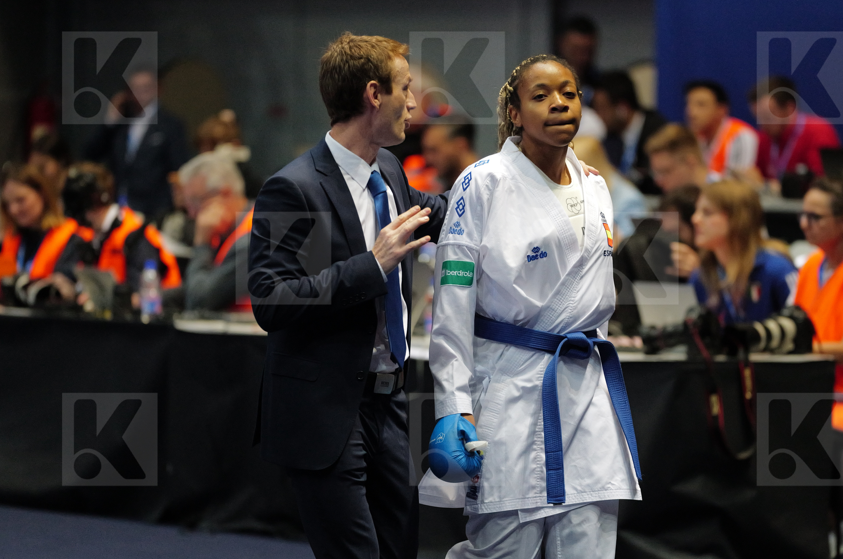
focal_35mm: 249
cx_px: 457
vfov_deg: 5.5
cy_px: 259
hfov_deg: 8.3
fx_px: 5821
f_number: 2.8
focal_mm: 200
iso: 6400
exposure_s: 1/1000
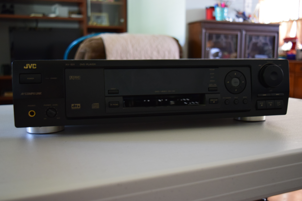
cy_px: 100
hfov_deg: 49.6
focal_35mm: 39
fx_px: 327
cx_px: 151
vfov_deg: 34.2
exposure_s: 1/20
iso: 1600
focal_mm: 26
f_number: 4
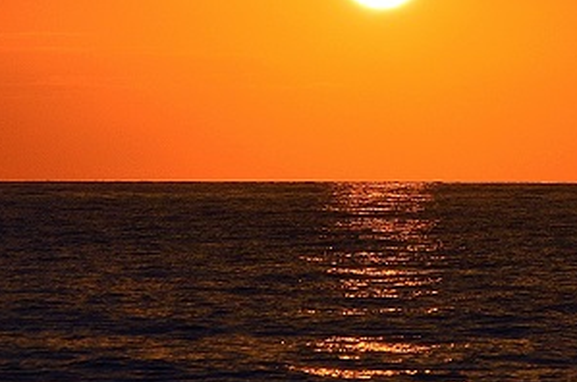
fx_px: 7709
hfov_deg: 4.3
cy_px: -68
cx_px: 374
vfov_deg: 2.8
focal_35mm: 482
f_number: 11
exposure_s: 1/500
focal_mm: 80
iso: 160
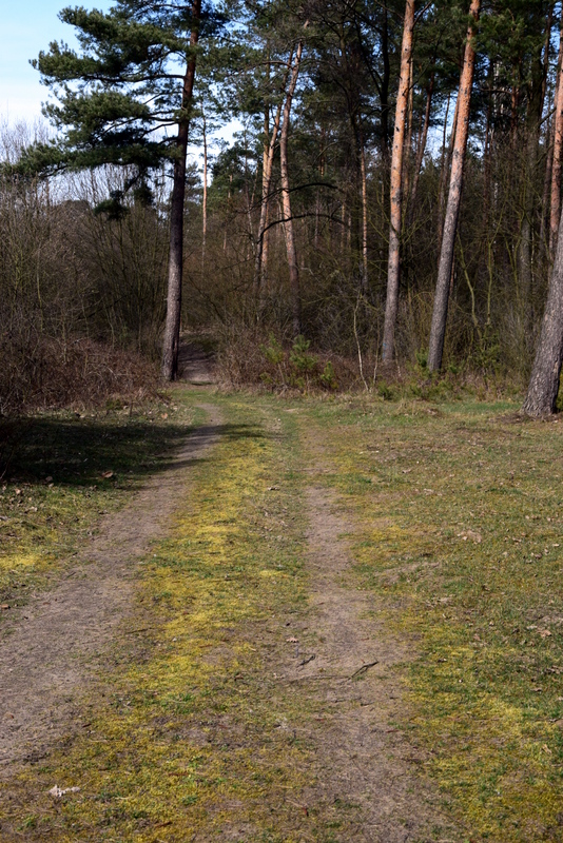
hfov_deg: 25.8
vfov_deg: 37.8
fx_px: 1230
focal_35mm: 52
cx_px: 282
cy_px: 422
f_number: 10
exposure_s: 1/200
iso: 400
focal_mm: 35
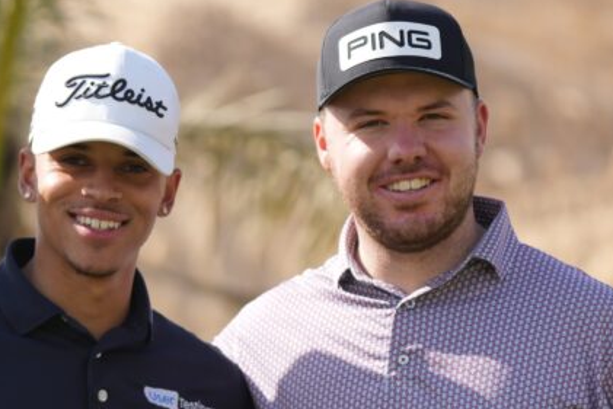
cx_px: 12
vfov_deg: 2.3
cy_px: 376
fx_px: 10305
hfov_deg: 3.4
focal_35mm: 605
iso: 100
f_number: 5.6
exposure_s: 1/250
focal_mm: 236
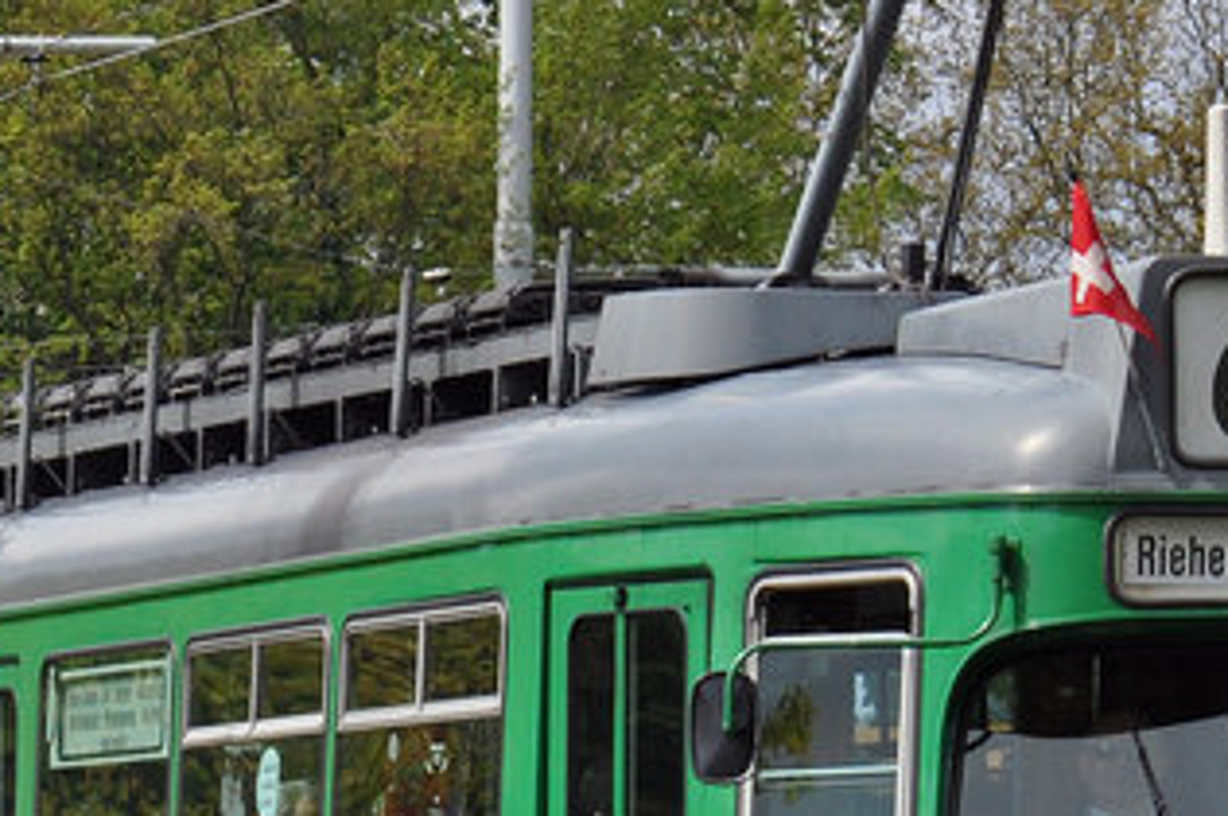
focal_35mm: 319
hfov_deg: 6.5
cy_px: 391
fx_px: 10870
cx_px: 253
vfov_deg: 4.3
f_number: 11
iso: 400
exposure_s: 1/500
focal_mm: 56
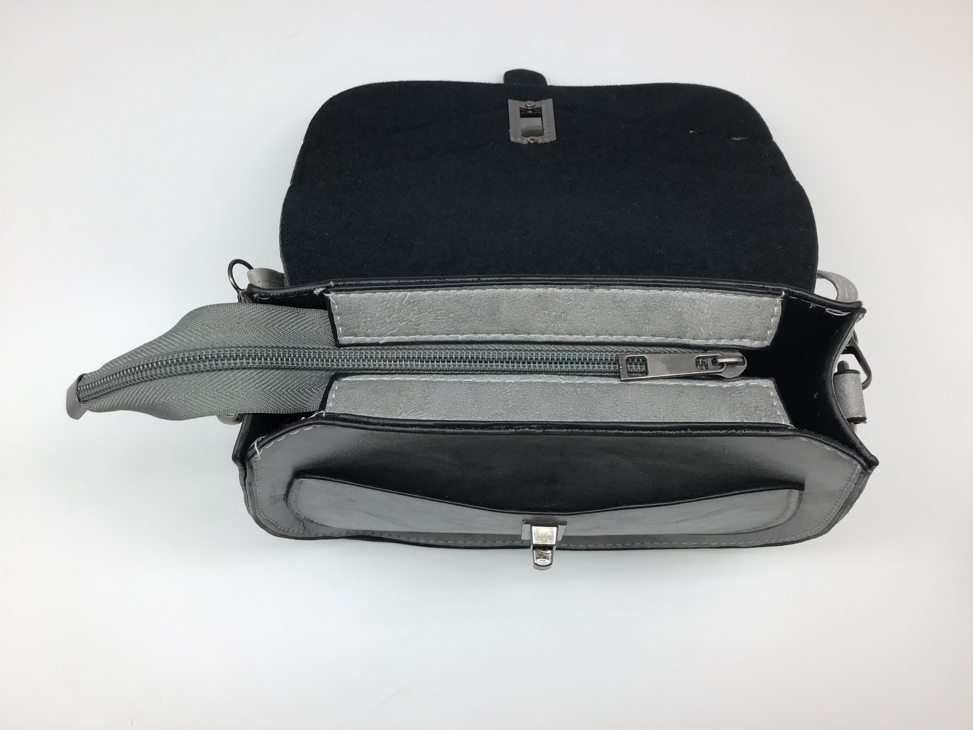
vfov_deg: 45.4
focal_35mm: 31
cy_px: 365
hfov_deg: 58.4
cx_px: 486
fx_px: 871
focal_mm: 3.3
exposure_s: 1/100
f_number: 2.4
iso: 40
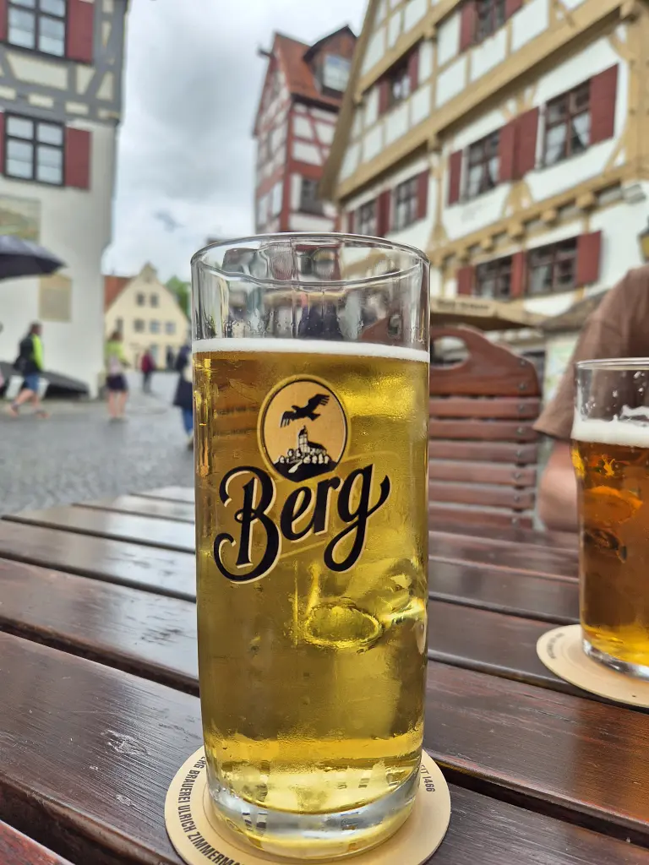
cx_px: 324
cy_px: 432
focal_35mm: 23
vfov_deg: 73.9
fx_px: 575
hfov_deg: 58.9
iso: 25
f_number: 1.8
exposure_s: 1/996
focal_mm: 5.4
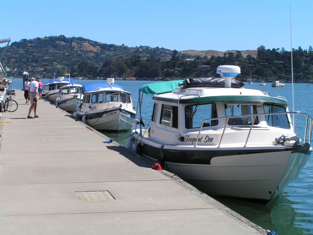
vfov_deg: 19.4
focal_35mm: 76
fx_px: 687
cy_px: 118
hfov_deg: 25.7
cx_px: 156
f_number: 5.6
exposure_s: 1/400
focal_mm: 12.7
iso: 50
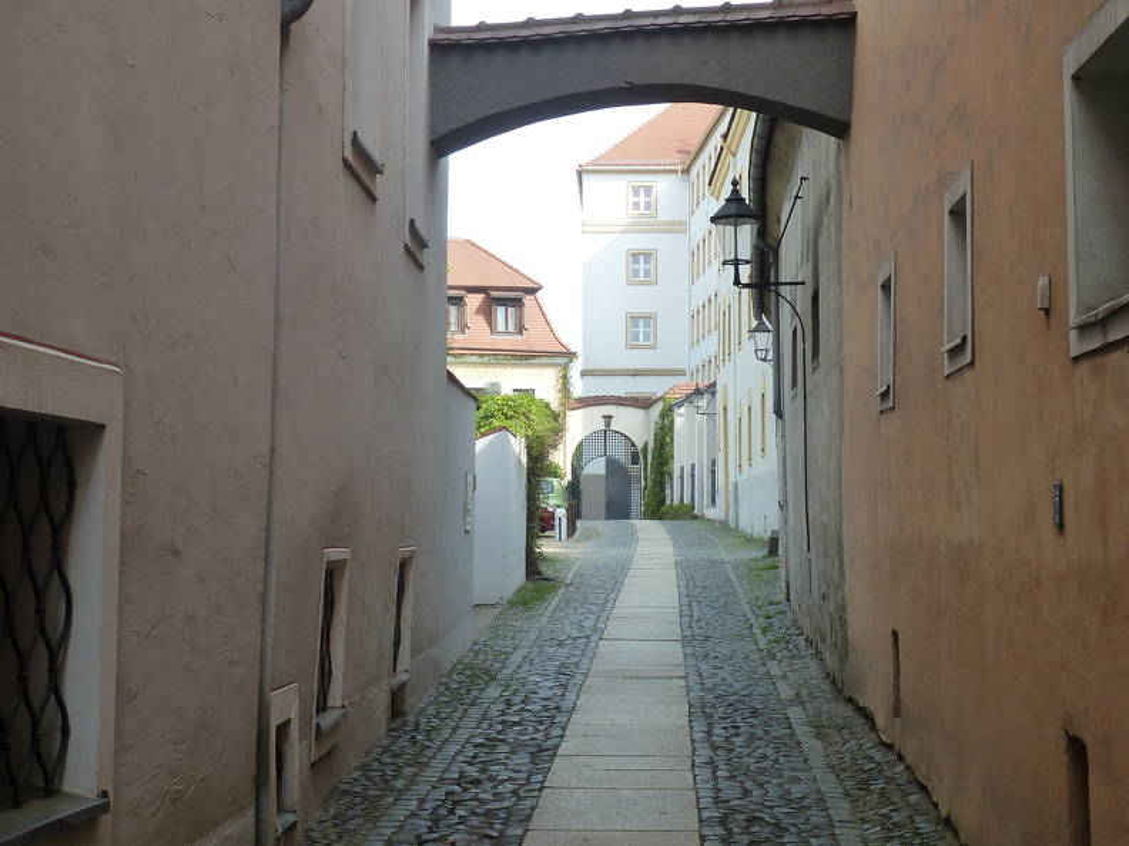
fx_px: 1435
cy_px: 423
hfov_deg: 42.9
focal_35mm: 44
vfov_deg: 32.9
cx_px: 564
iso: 125
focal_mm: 7.3
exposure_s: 1/160
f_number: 4
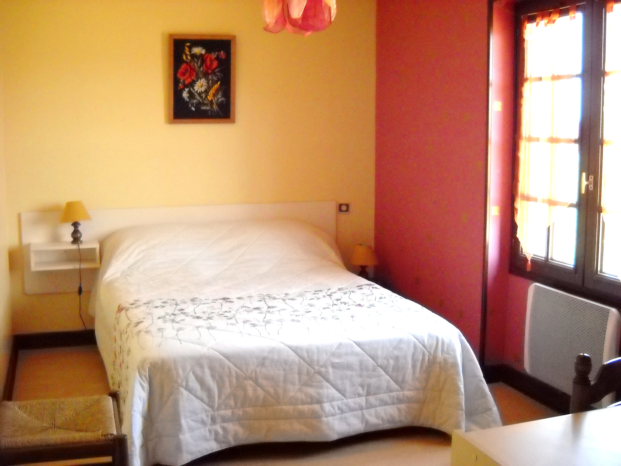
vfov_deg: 35.1
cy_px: 233
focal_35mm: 41
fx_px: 736
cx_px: 310
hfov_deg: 45.8
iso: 672
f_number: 3.1
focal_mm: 6.72
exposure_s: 1/96
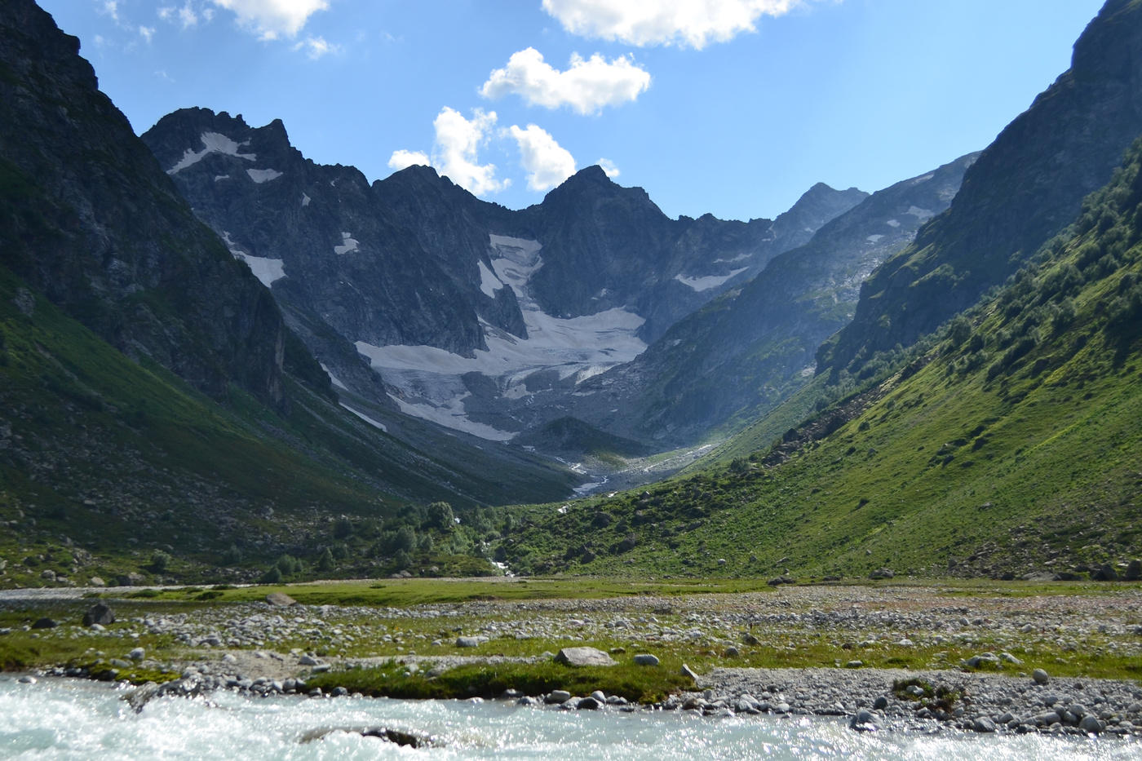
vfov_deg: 36.9
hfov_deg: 53.1
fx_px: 1142
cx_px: 571
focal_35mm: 36
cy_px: 380
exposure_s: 1/1000
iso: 100
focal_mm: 24
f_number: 4
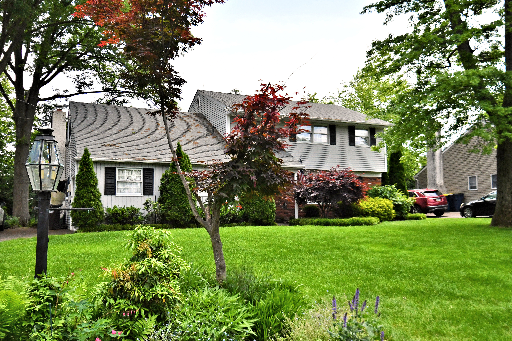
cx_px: 262
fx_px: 441
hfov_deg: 60.3
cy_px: 174
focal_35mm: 31
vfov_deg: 42.3
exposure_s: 1/6400
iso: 2000
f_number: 5.6
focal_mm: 20
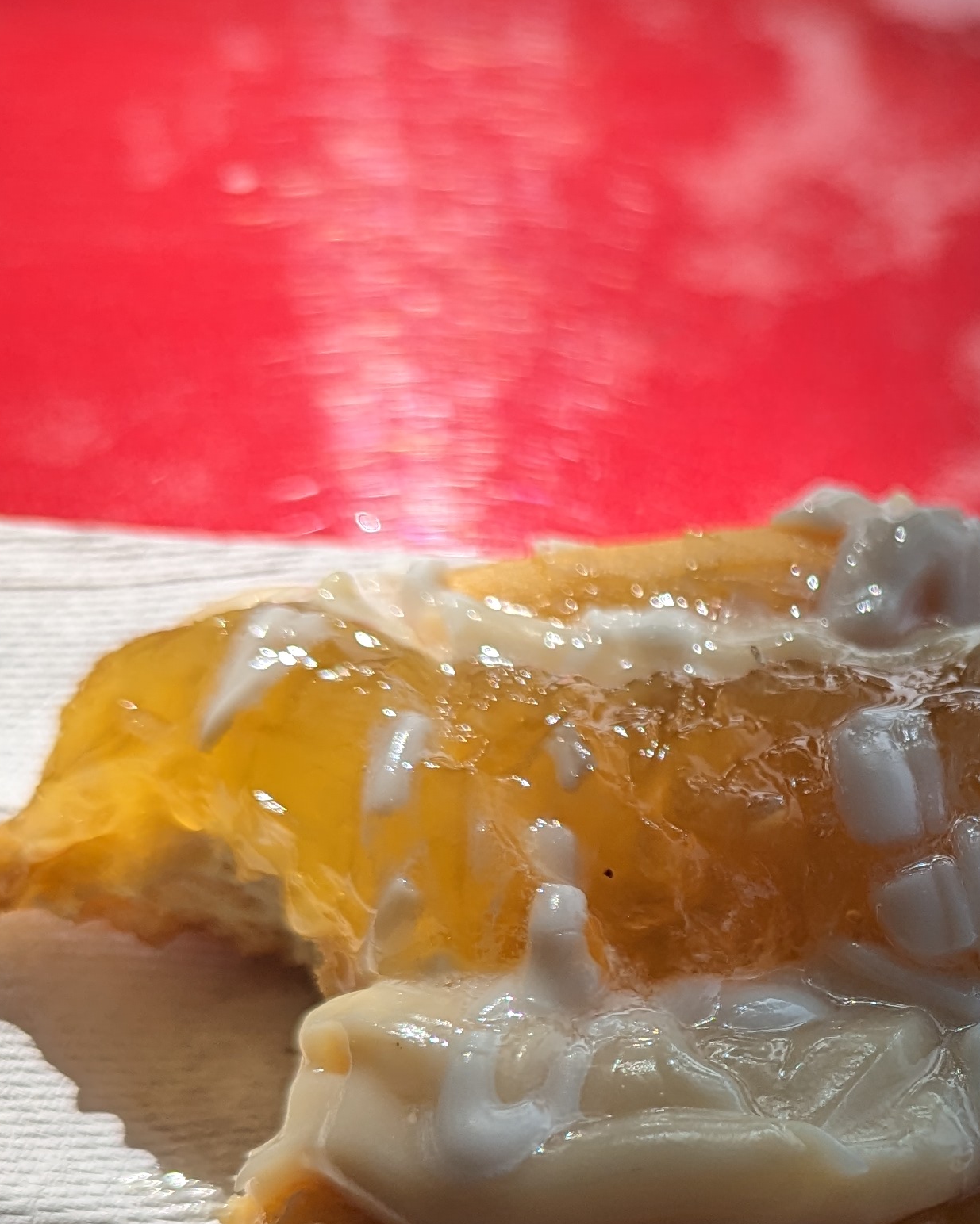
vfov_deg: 29.4
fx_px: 2248
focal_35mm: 62
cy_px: 1075
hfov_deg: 23.1
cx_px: 1086
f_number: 1.85
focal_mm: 6.81
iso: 45
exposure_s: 1/2410
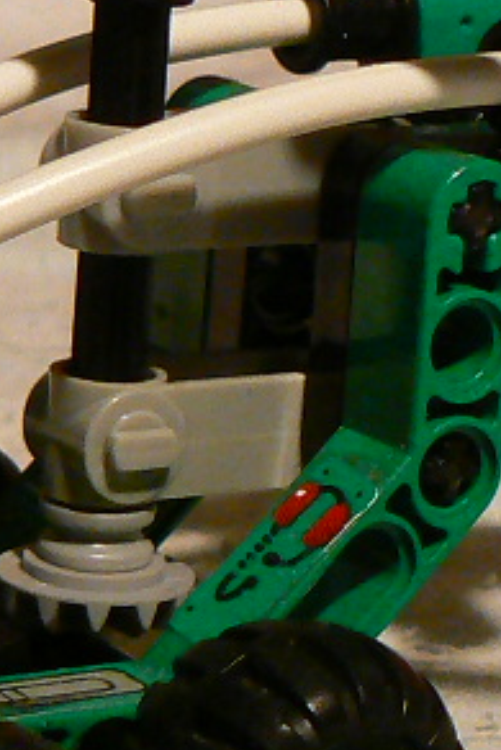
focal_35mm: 164
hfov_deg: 8.4
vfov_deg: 12.5
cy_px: 357
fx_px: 3419
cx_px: 370
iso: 200
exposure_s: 1/30
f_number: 2.8
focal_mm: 6
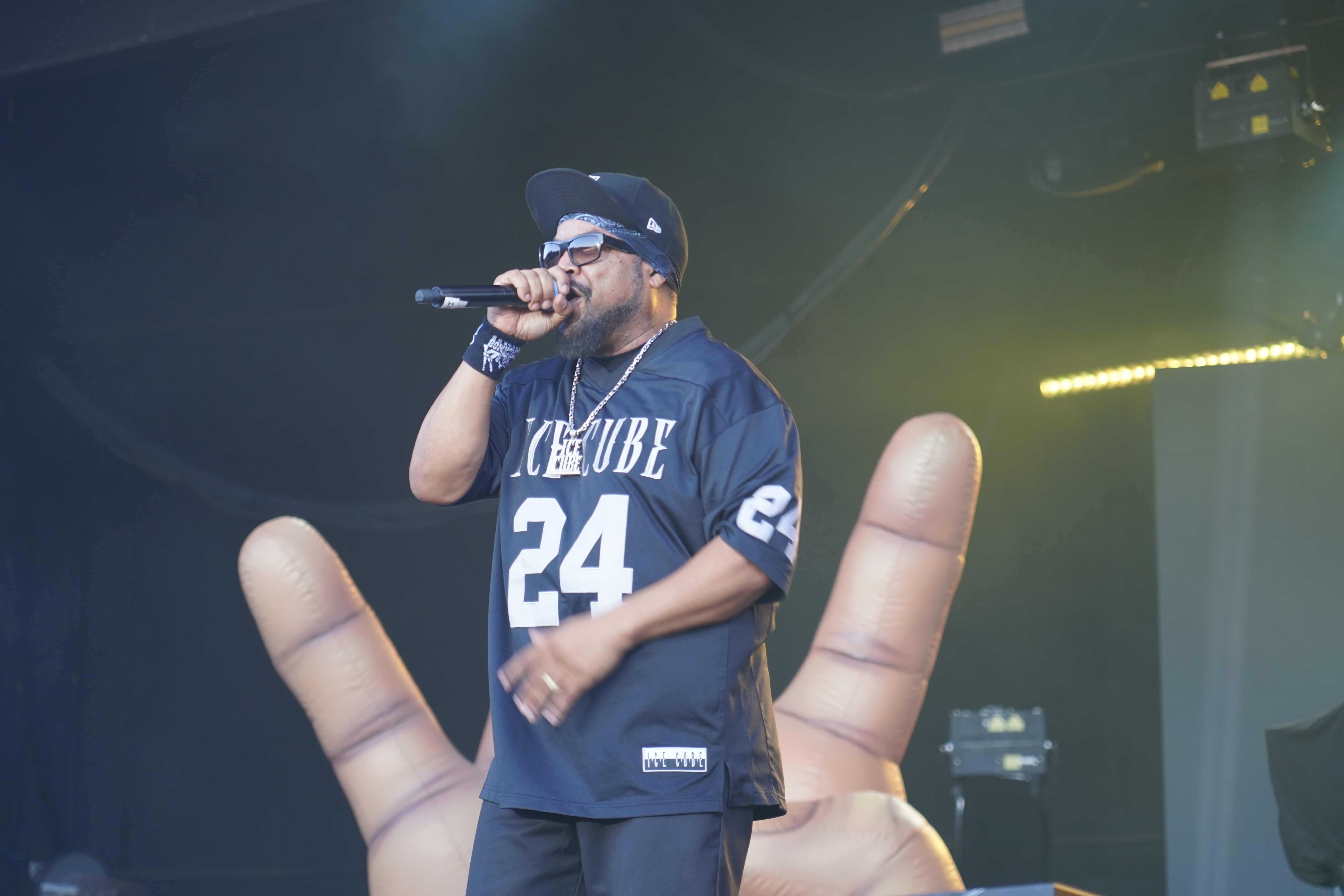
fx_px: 3920
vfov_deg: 13.0
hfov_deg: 19.5
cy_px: 448
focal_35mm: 105
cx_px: 672
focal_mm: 105
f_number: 4
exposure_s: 1/160
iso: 500
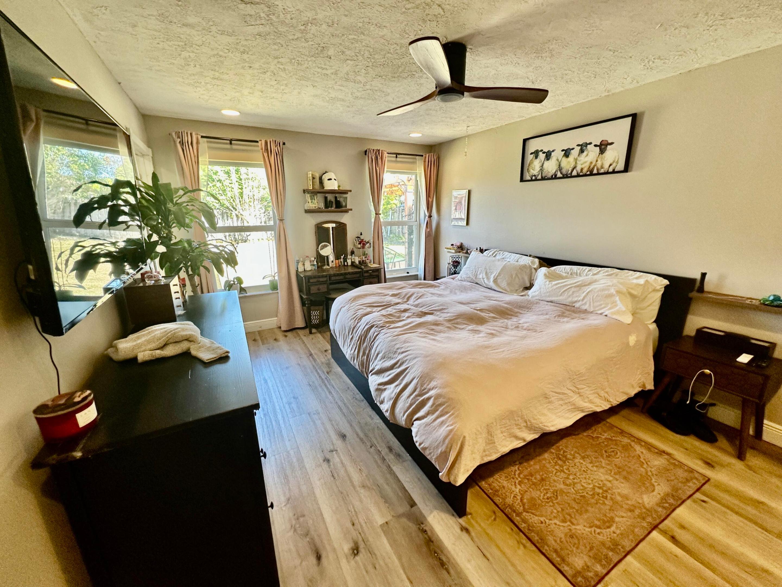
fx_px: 316
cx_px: 391
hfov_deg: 102.1
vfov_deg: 85.7
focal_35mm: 14
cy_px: 294
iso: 200
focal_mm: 2.22
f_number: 2.2
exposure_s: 1/120
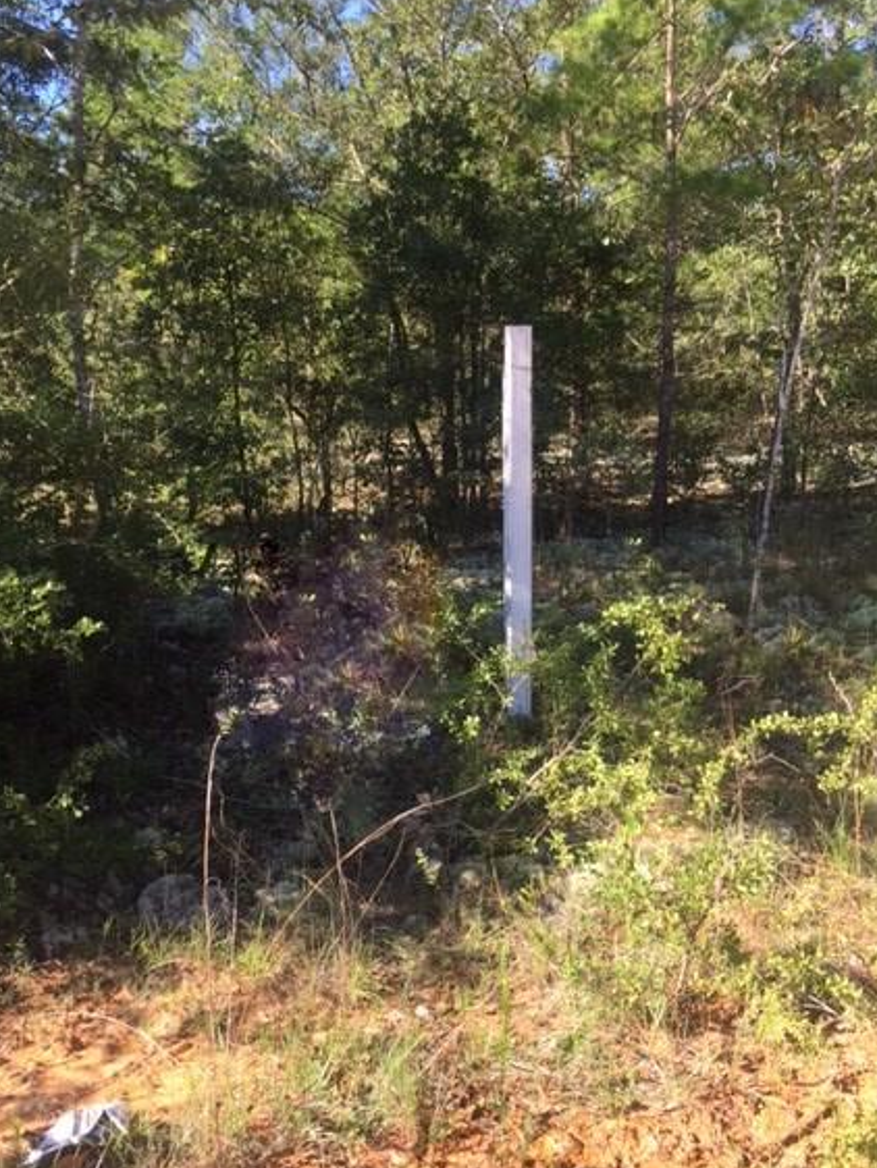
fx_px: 1114
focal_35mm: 33
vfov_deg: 55.3
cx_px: 416
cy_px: 578
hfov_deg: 43.0
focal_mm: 4.15
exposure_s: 1/408
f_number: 2.2
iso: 32
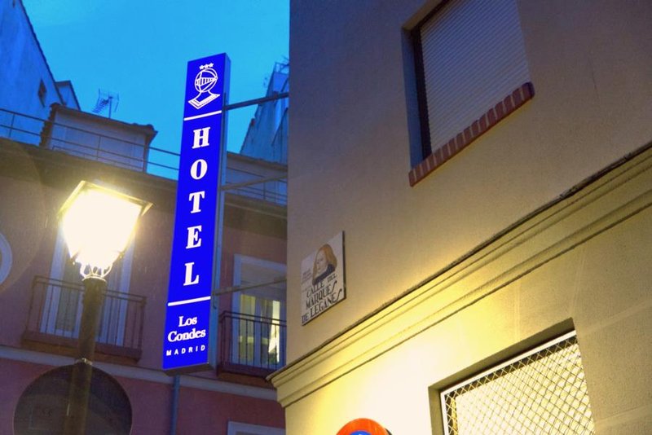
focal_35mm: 45
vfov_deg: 29.9
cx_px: 326
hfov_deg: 43.6
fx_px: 815
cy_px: 218
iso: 1250
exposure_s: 1/80
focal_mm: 30
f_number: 2.8
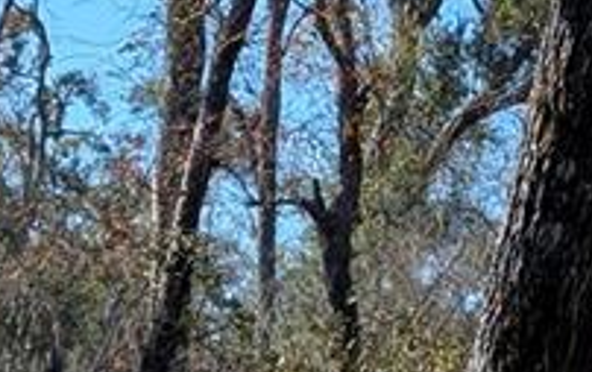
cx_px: 1169
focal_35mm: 262
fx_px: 4234
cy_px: -612
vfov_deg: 4.9
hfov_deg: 7.7
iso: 20
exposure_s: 1/749
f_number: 1.68
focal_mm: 6.9
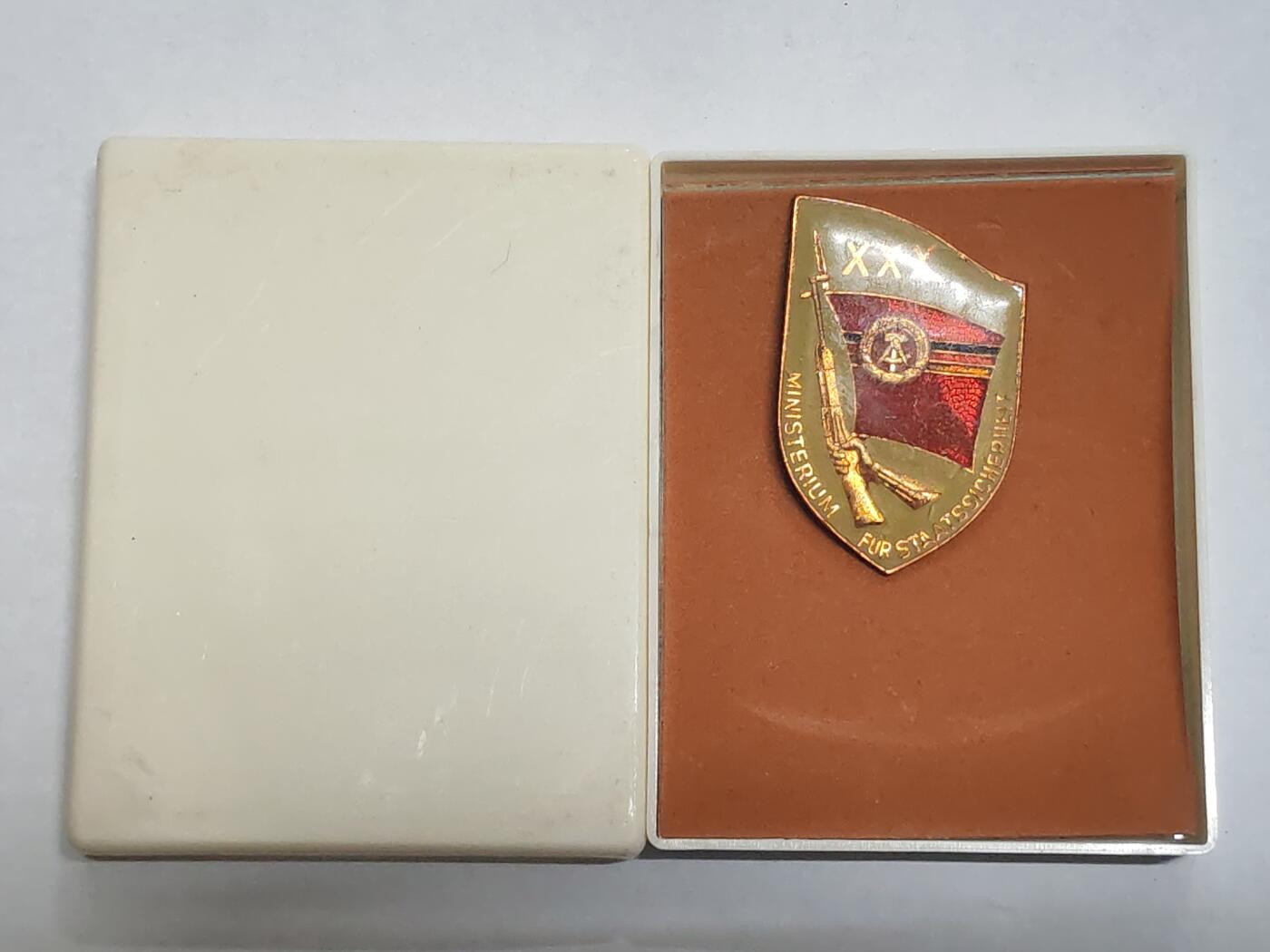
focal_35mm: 68
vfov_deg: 21.6
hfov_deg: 28.6
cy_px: 476
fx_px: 2495
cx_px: 635
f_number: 1.95
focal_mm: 5.52
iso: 500
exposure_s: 1/25
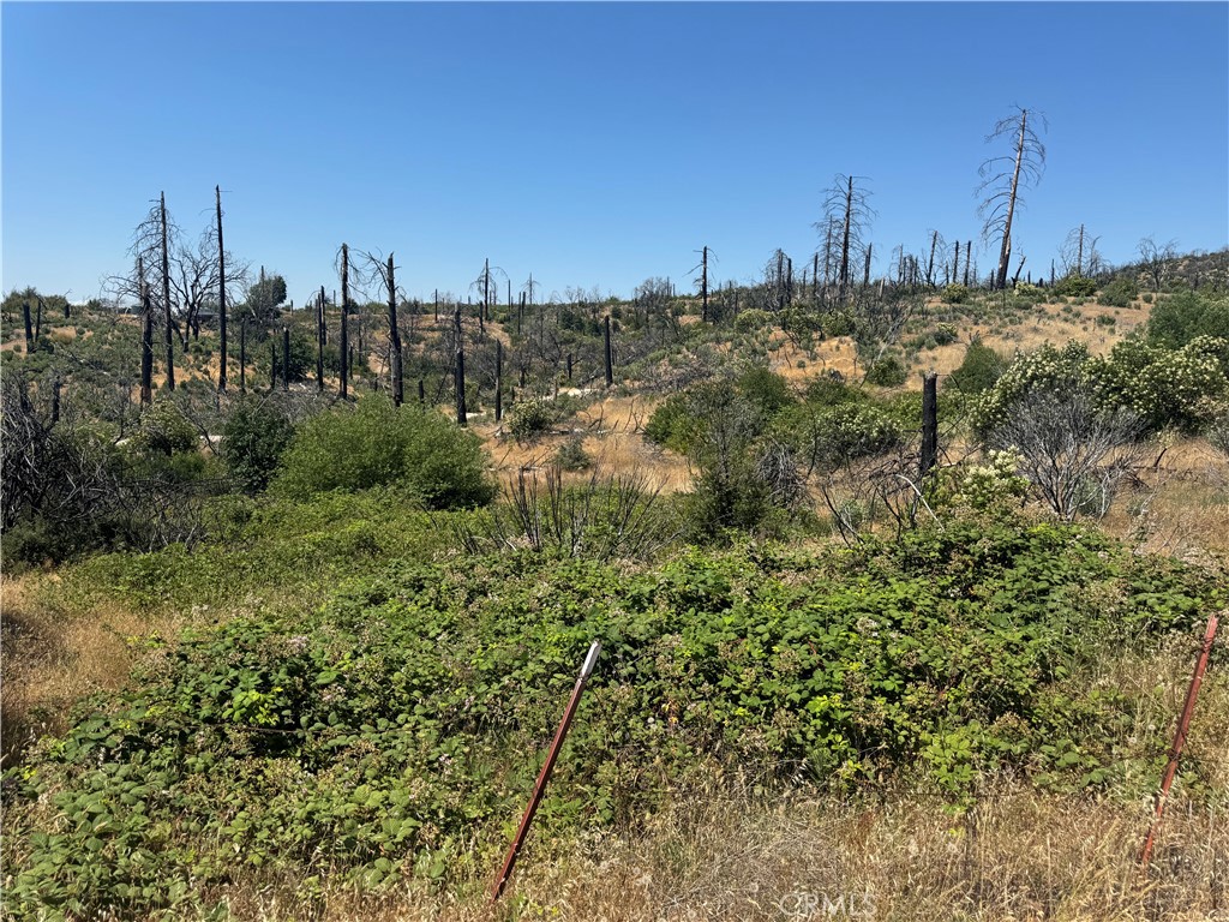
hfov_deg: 71.6
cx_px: 614
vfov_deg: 56.8
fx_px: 852
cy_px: 461
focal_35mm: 24
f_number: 1.78
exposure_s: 1/4950
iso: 80
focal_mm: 6.76
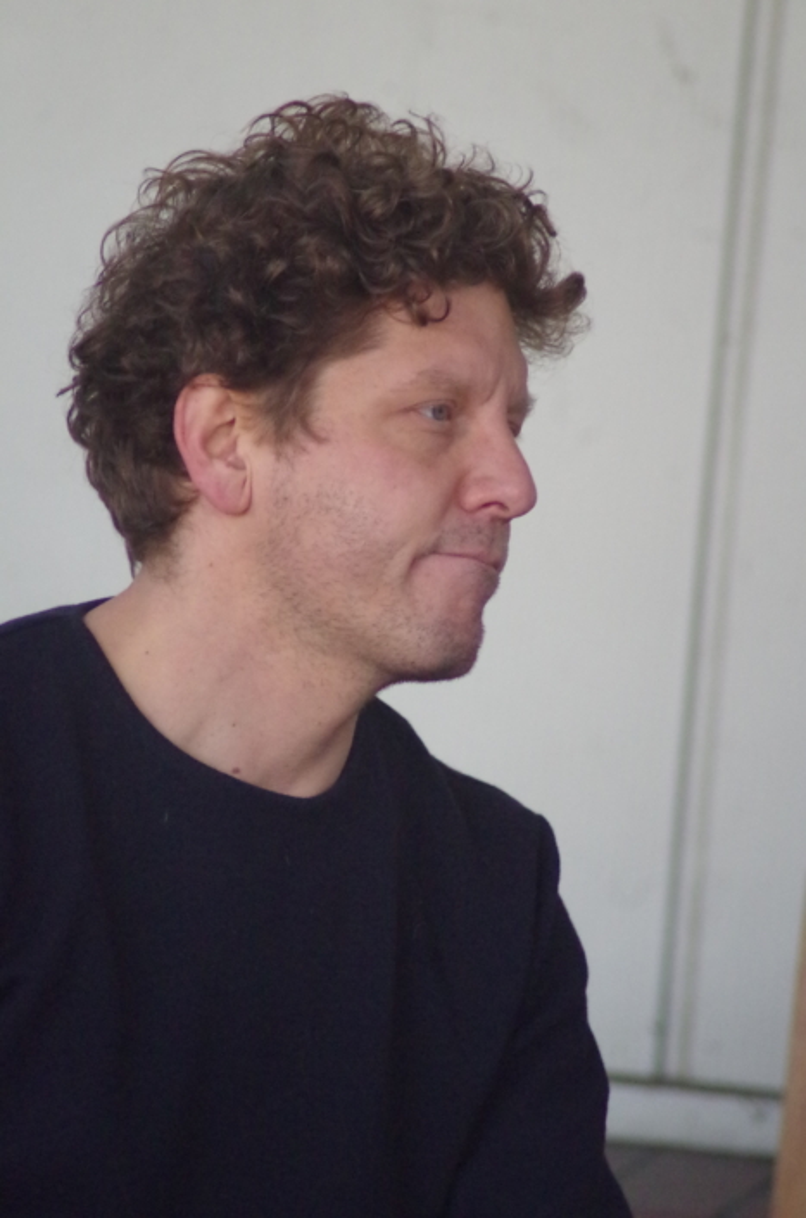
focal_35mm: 450
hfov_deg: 3.0
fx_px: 15179
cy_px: 609
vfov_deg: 4.6
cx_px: 403
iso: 6400
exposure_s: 1/400
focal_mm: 300
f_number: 5.6
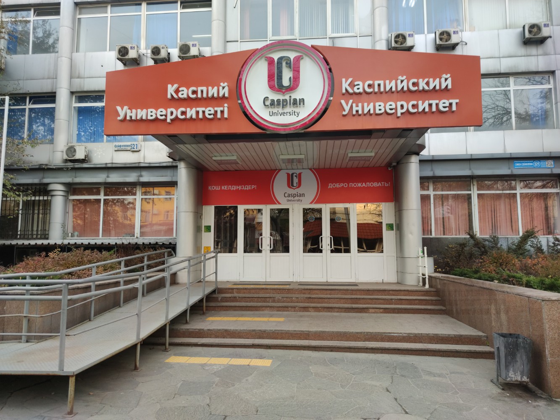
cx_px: 280
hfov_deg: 71.6
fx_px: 388
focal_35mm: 24
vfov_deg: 56.8
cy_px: 210
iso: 100
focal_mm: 6.72
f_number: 1.69
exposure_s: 1/233
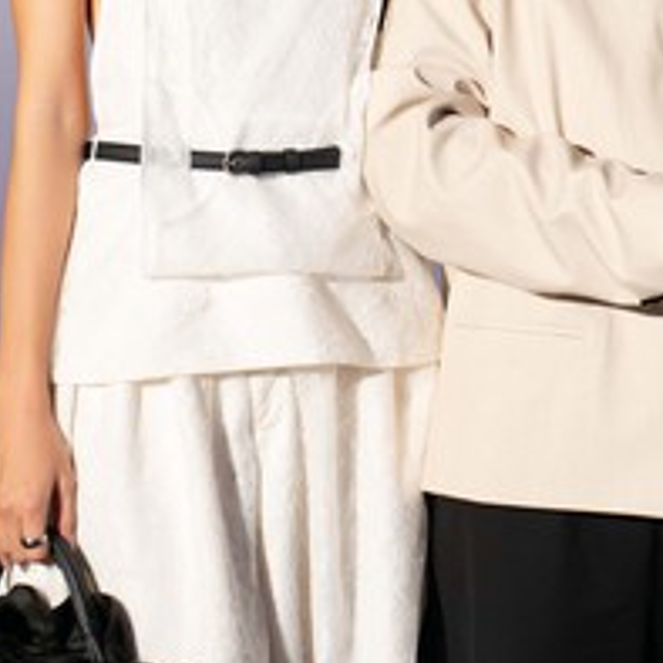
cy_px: 15
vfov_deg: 10.8
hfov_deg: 10.8
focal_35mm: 160
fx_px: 3467
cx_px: 663
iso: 1250
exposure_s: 1/250
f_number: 2.8
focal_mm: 58
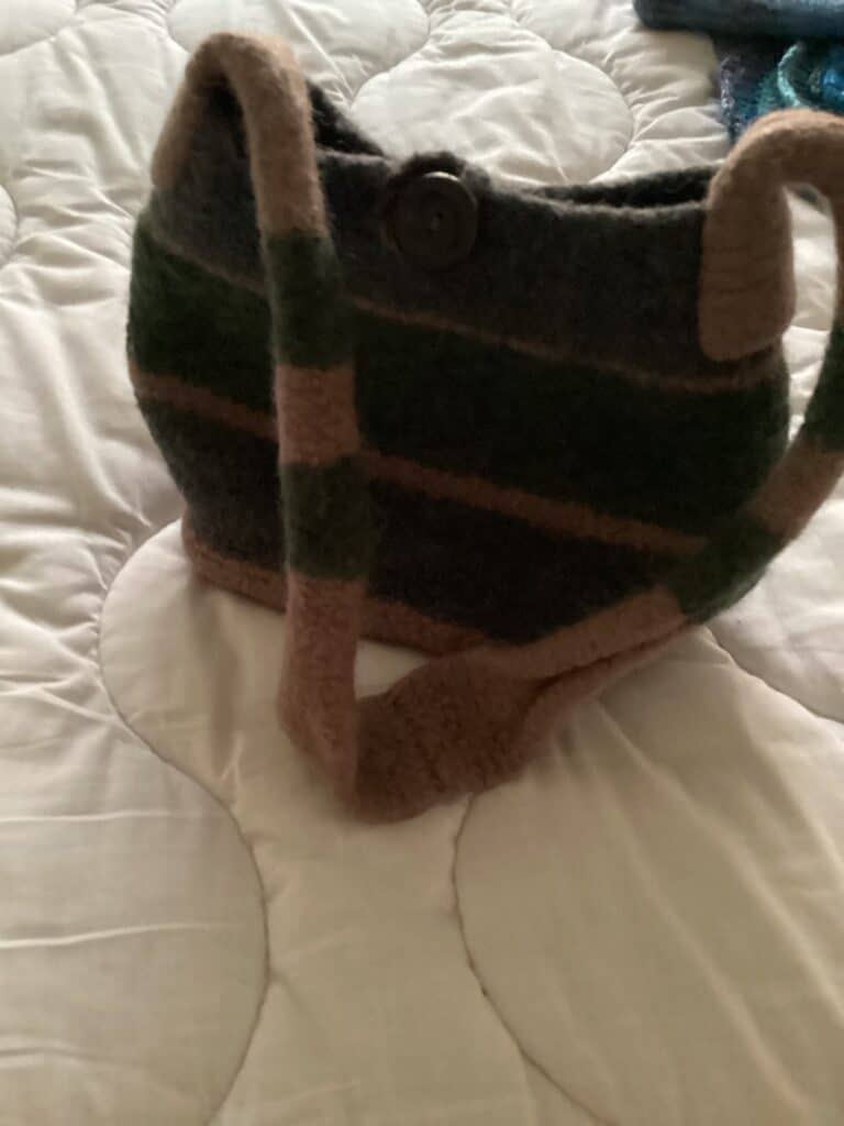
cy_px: 563
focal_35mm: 31
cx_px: 422
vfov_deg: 58.4
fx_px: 1008
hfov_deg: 45.4
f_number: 2.4
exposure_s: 1/17
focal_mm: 3.3
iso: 800
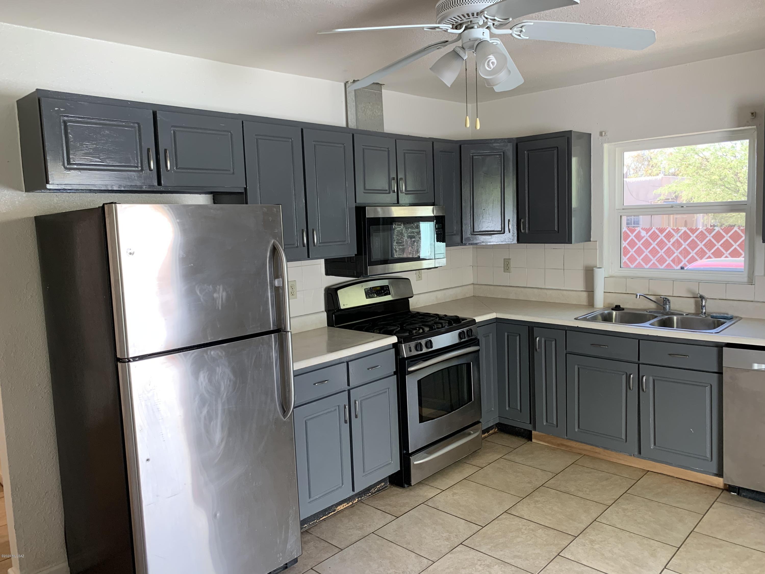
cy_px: 287
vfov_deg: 53.1
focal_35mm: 26
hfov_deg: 67.3
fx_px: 575
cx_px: 382
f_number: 1.8
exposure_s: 1/121
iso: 80
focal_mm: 4.25
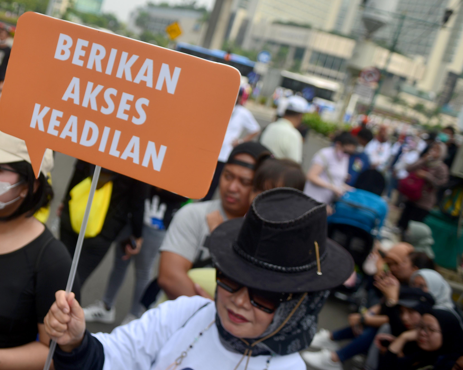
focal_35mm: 65
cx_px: 106
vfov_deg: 23.4
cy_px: 128
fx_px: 891
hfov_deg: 28.6
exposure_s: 1/640
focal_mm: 38
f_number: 2.8
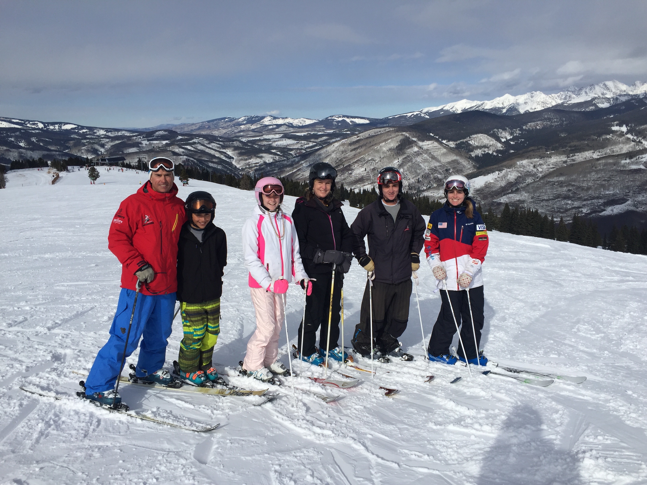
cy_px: 242
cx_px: 324
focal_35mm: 29
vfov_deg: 48.2
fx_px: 542
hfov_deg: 61.7
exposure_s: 1/4950
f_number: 2.2
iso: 32
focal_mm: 4.15
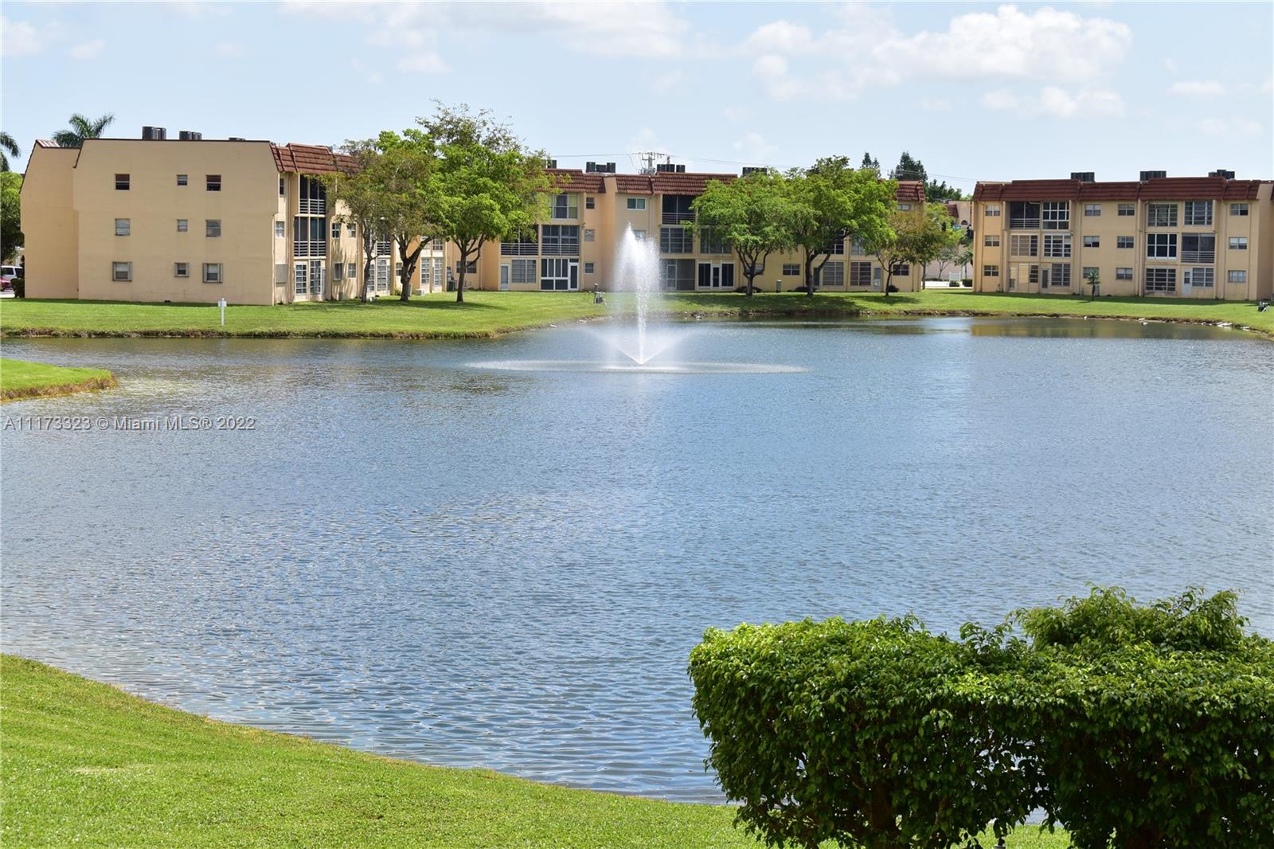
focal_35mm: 72
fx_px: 2547
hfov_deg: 28.1
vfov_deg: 18.9
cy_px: 424
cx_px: 637
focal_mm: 48
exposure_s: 1/250
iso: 100
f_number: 8
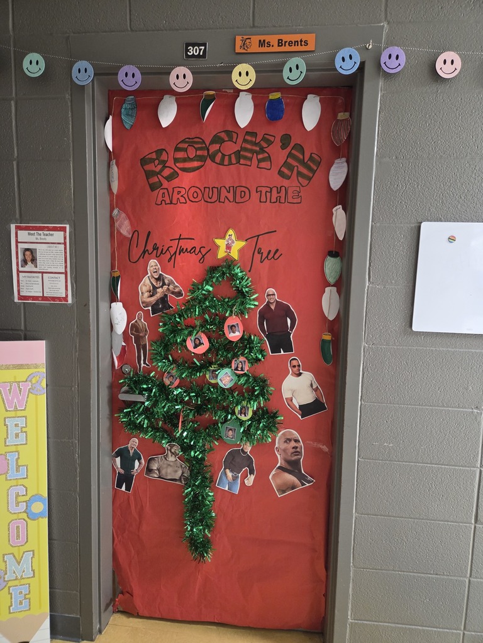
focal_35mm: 23
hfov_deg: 58.9
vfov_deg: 73.9
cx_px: 242
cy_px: 322
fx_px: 428
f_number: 1.8
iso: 1250
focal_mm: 5.4
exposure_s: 1/60
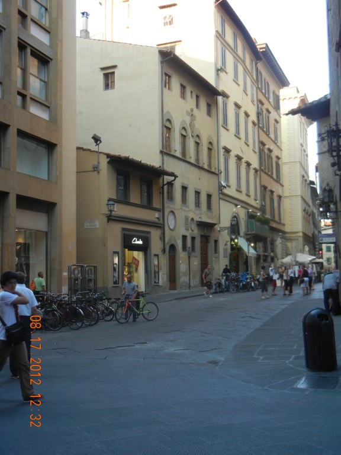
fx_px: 591
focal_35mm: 45
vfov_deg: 42.1
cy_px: 228
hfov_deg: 32.2
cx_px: 170
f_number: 3.8
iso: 181
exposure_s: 1/61.3
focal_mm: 8.1
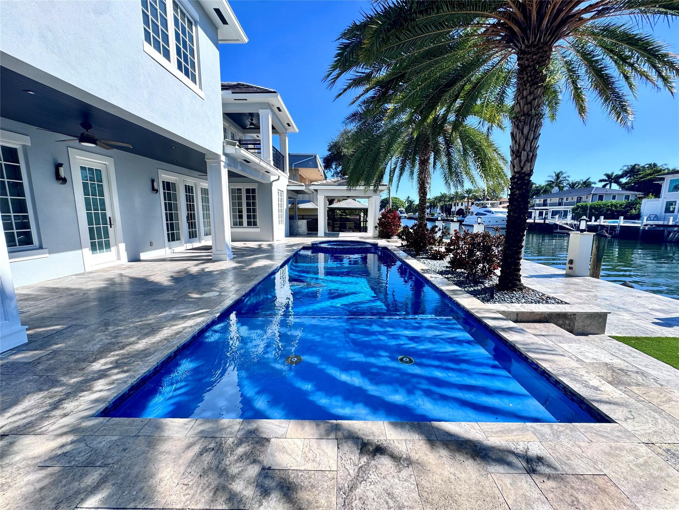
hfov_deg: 102.1
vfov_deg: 85.7
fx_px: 275
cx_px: 340
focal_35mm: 14
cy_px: 255
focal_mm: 2.22
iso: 40
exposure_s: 1/1217
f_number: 2.2
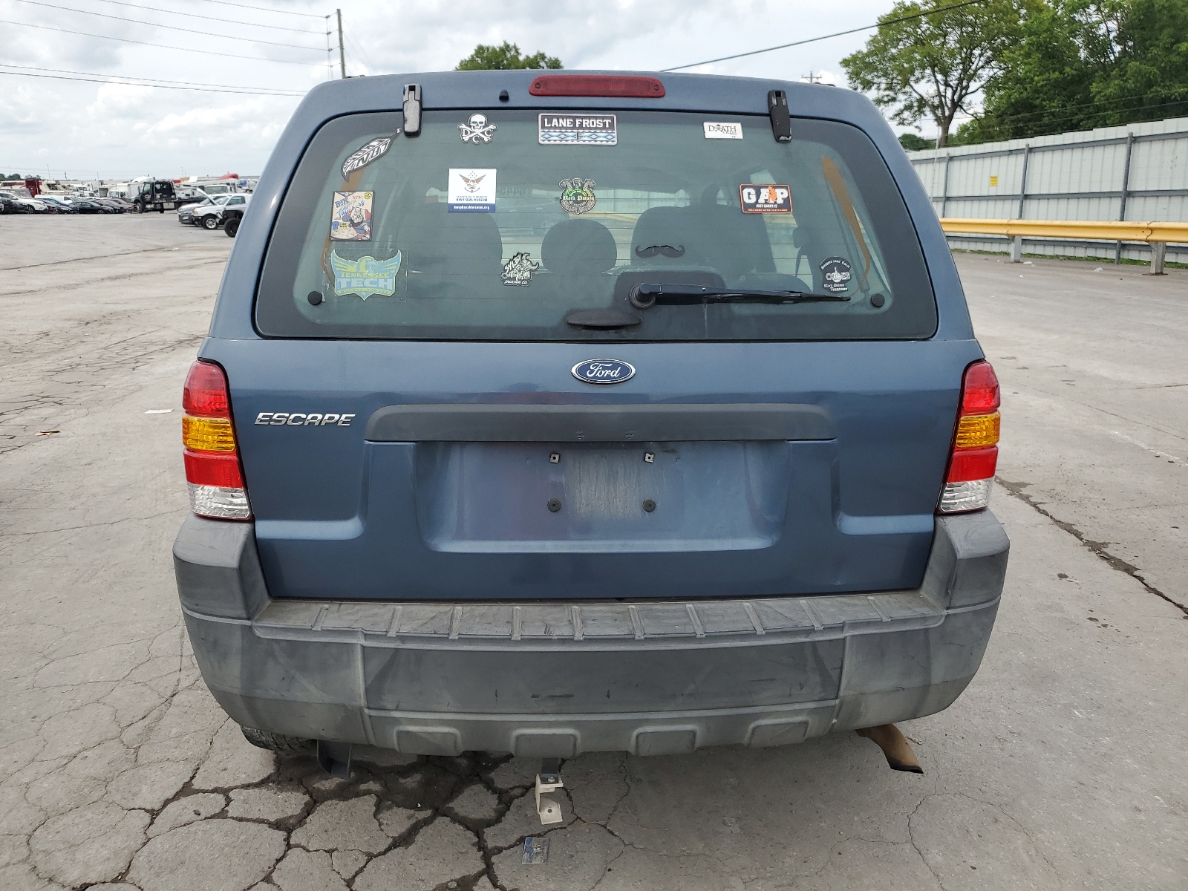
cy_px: 446
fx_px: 892
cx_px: 594
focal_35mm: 26
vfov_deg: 53.1
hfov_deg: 67.3
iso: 50
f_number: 1.5
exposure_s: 1/2000
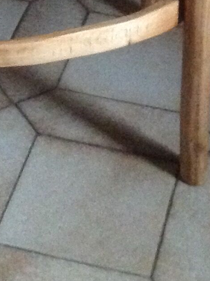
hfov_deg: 10.2
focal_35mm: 145
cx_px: 49
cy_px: -248
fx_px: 1177
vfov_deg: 12.3
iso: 800
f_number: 2.4
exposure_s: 1/15
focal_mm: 4.28
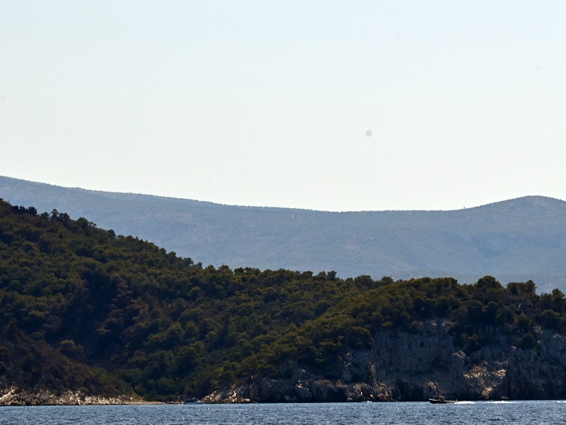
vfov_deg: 4.8
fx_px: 5070
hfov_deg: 6.4
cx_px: 546
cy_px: 292
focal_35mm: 310
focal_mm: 155
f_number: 16
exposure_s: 1/250
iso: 100
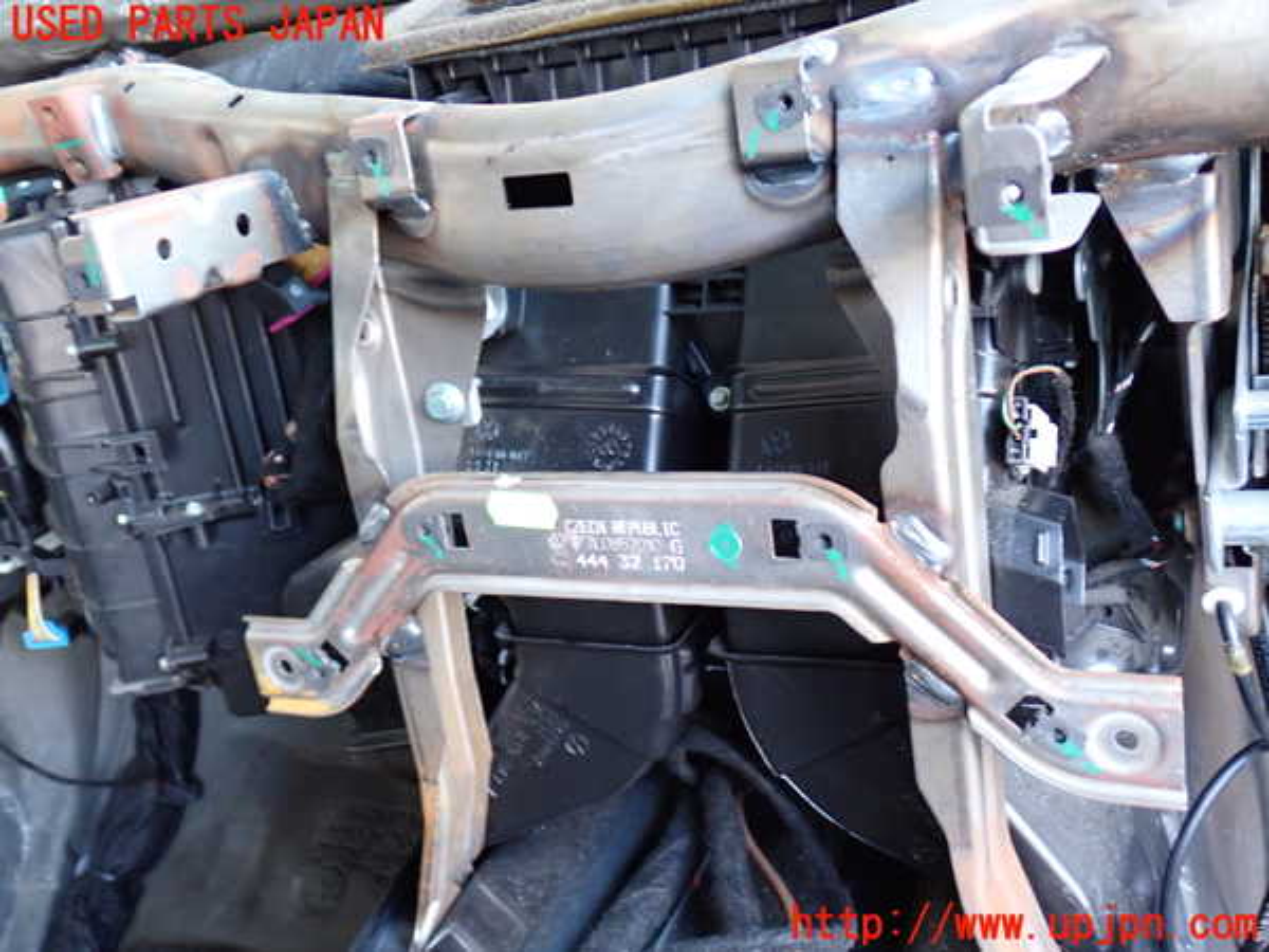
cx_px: 634
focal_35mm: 36
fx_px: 1320
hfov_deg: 51.4
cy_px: 476
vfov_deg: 39.7
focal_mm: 6.37
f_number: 2.5
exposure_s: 1/40
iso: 500
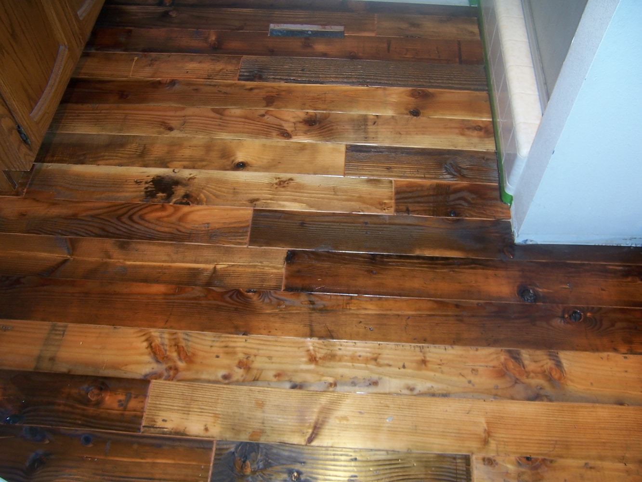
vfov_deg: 43.0
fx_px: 612
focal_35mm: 33
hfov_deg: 55.3
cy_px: 241
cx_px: 321
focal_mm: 5.5
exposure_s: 1/60
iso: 80
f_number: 2.8
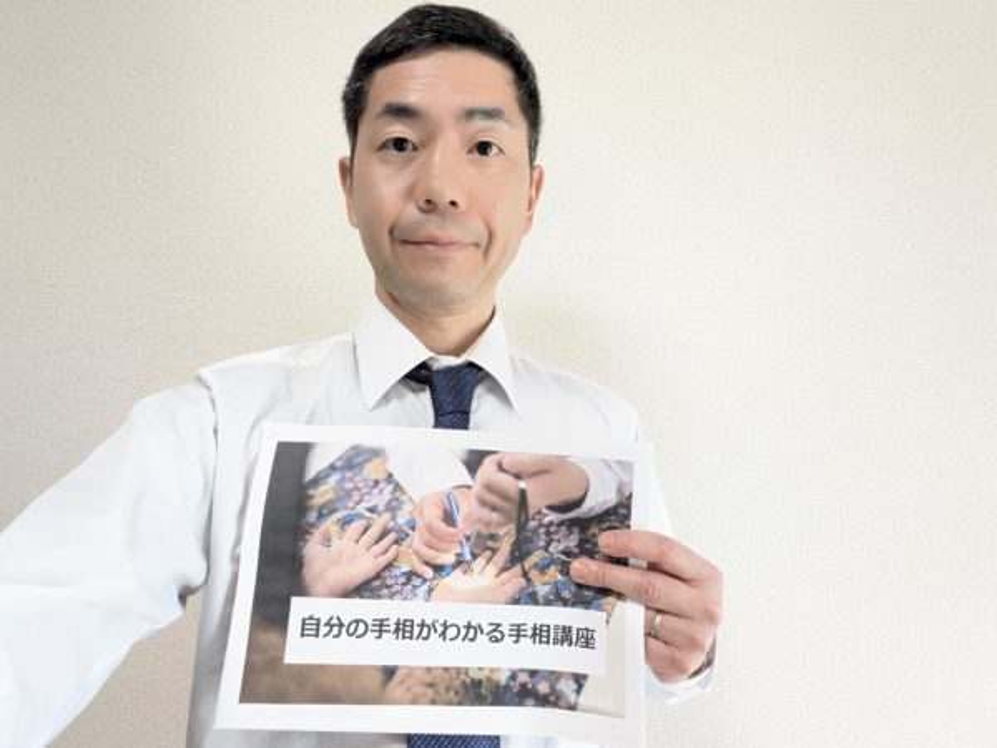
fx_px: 605
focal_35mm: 21
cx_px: 498
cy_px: 374
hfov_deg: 79.0
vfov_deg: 63.4
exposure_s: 1/100
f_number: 2.2
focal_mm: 2.74
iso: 190
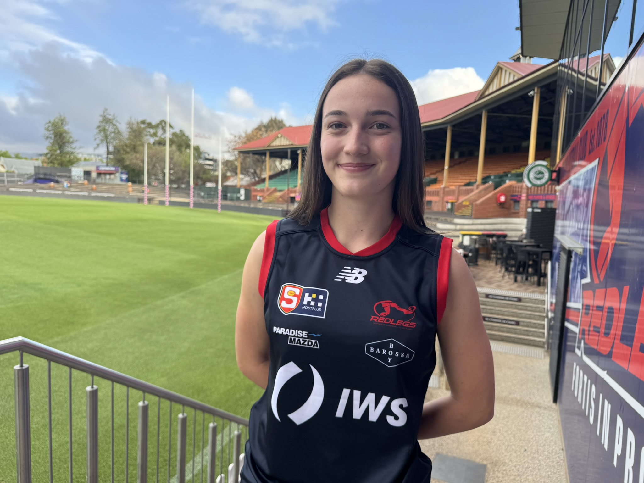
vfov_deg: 56.8
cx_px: 322
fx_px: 446
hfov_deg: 71.6
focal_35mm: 24
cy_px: 242
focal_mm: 6.76
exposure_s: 1/633
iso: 80
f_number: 1.78
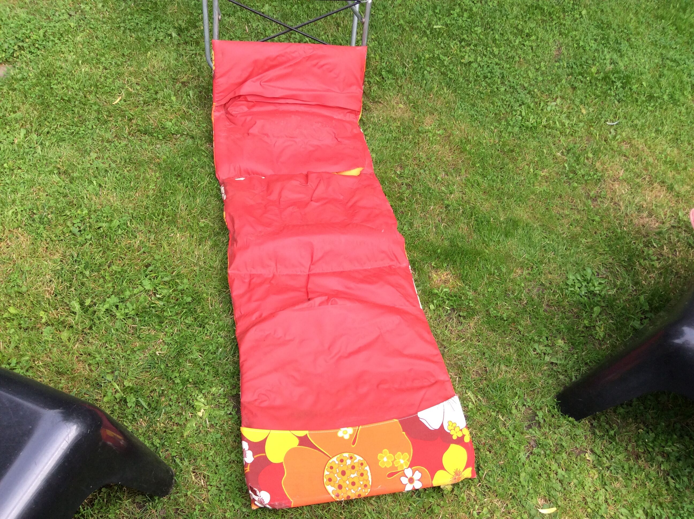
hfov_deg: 56.9
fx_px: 641
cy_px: 260
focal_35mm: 32
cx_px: 347
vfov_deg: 44.1
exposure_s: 1/153
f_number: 2.4
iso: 32
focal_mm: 3.3
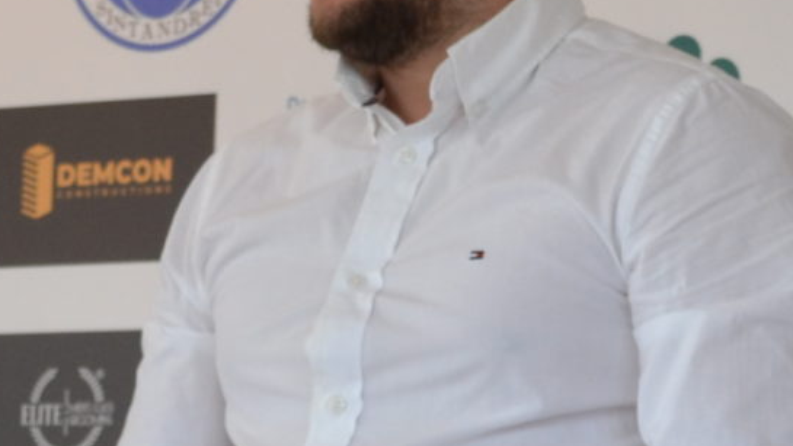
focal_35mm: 177
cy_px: 474
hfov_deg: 12.1
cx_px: 678
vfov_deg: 6.8
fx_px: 3723
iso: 400
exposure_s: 1/80
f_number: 4.5
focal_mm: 24
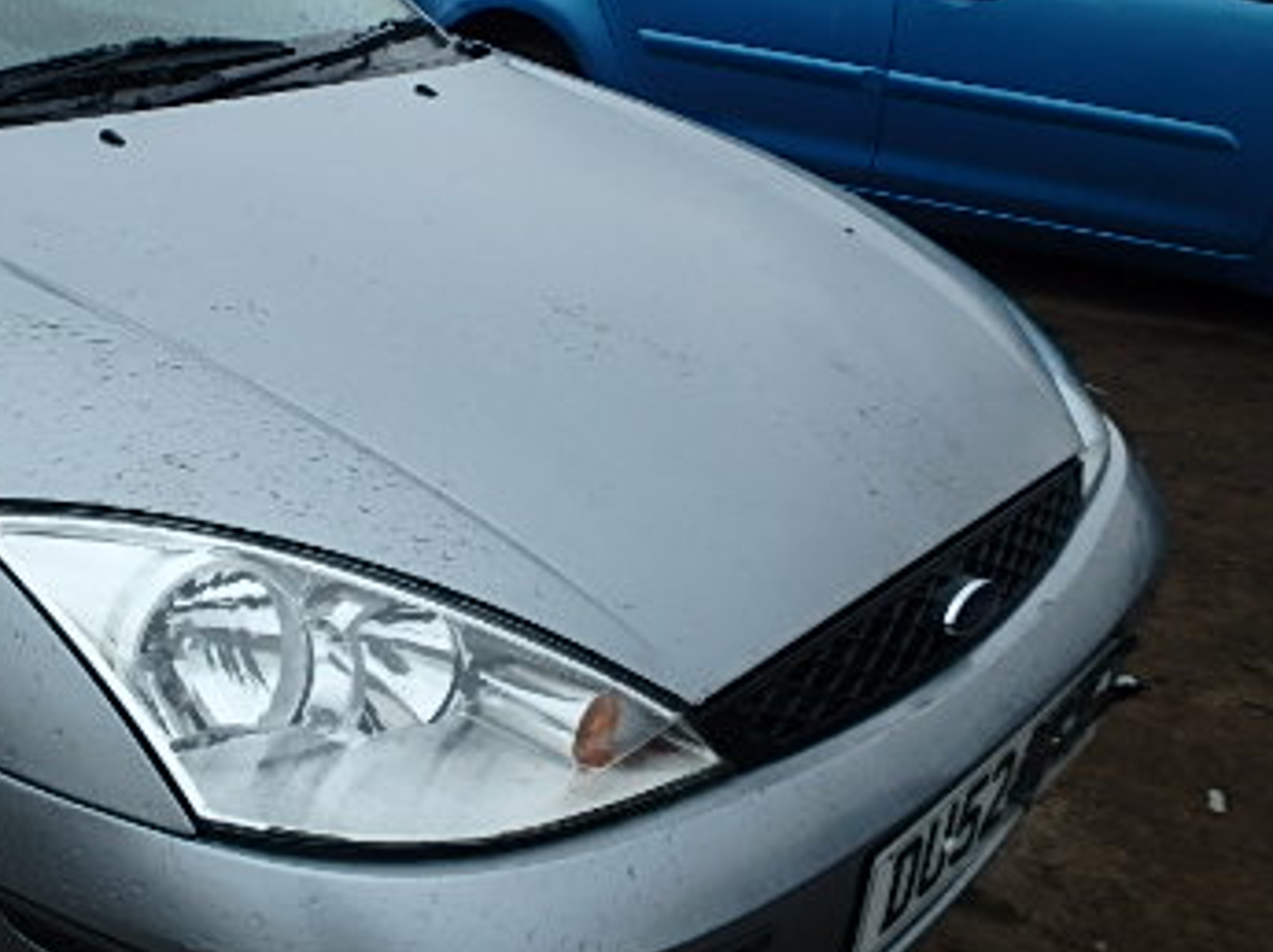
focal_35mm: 39
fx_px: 1433
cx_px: 122
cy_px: 520
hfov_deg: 43.6
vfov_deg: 36.7
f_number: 3.5
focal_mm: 3.7
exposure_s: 1/400
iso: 125
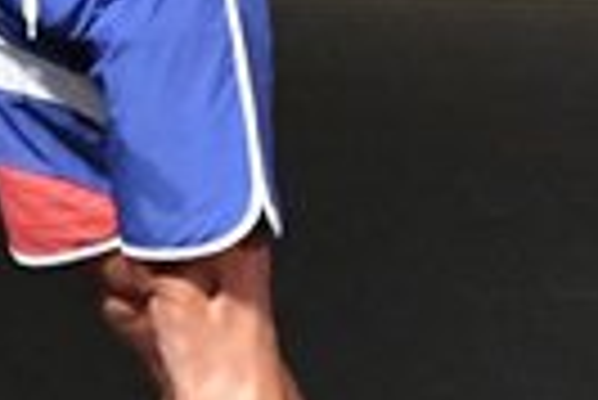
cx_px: 506
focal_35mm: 1835
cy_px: -76
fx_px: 30514
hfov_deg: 1.1
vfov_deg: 0.8
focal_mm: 210
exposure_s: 1/400
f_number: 5.6
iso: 11400
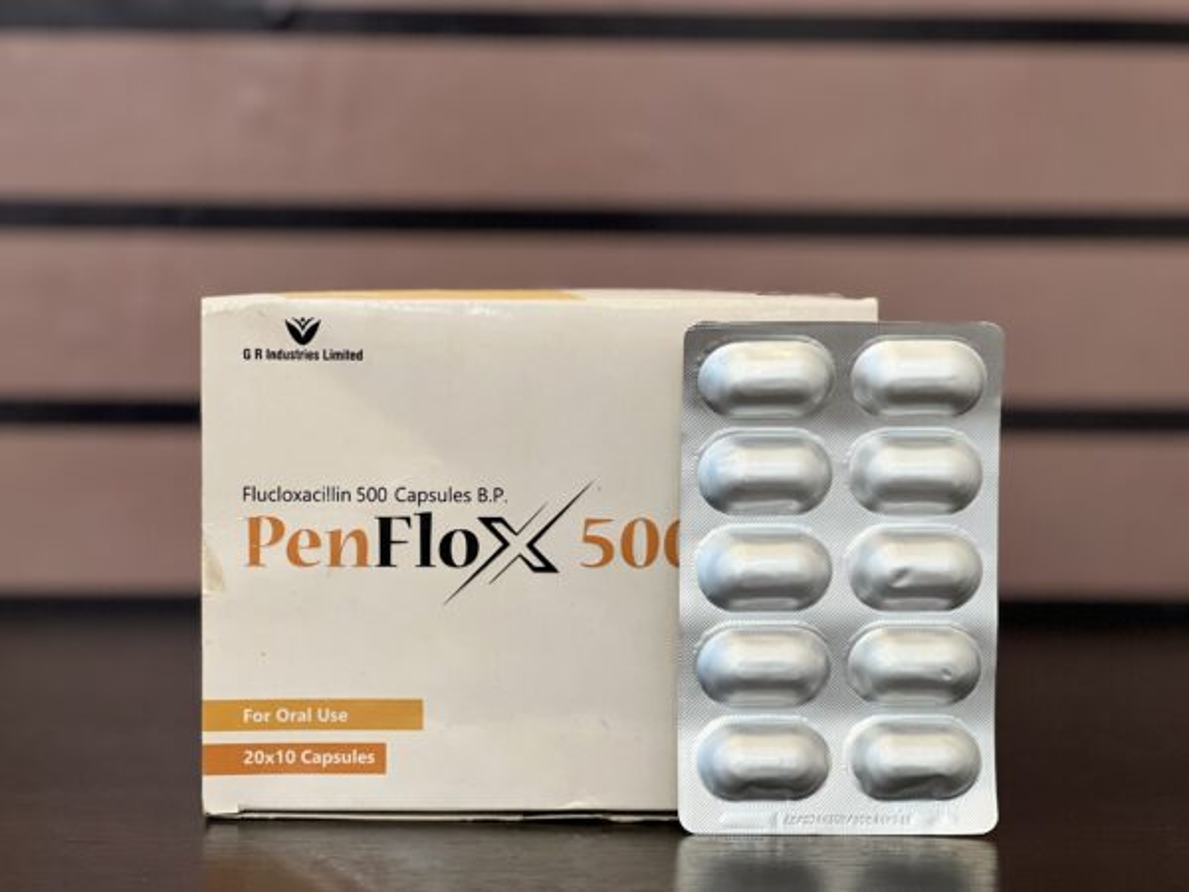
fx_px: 2645
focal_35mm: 77
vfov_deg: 19.1
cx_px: 594
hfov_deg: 25.3
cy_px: 446
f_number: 2.8
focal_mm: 9
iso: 320
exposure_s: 1/33
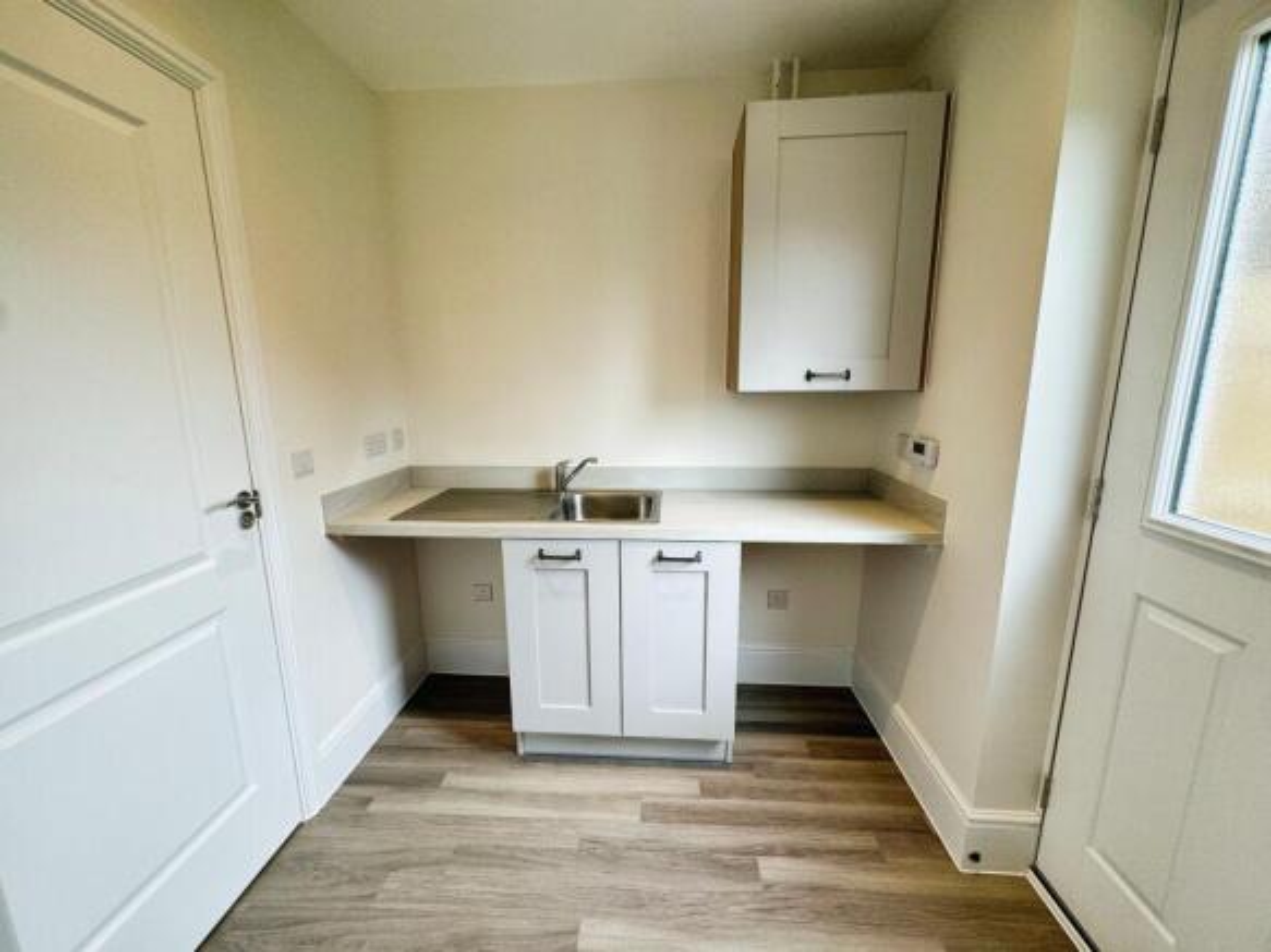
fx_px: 514
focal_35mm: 14
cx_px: 636
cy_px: 476
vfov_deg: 85.7
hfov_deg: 102.1
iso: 100
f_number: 2.2
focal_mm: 2.22
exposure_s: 1/100
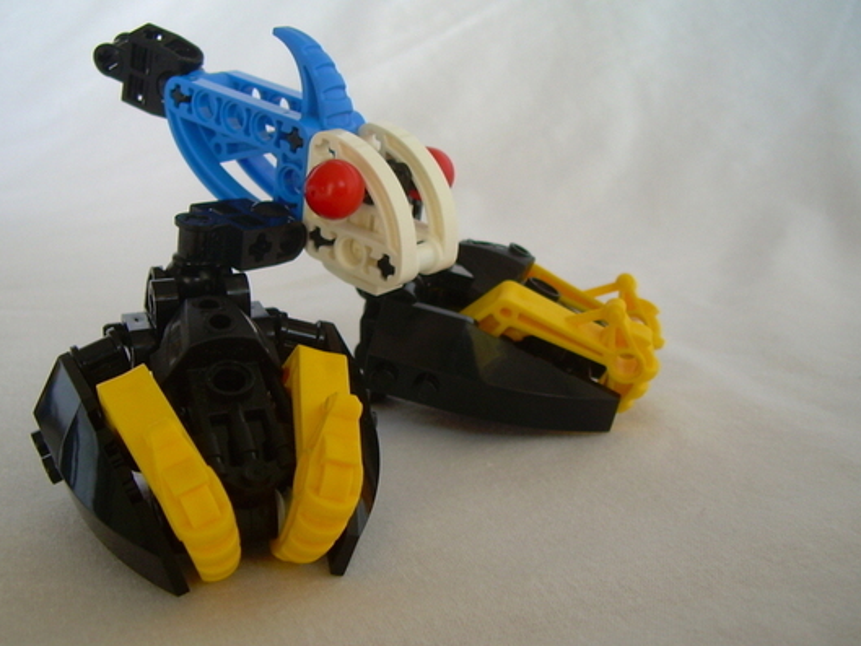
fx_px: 1144
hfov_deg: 41.1
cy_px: 260
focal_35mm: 46
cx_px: 371
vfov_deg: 31.4
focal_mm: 6.3
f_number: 2.8
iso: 50
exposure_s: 1/8.7
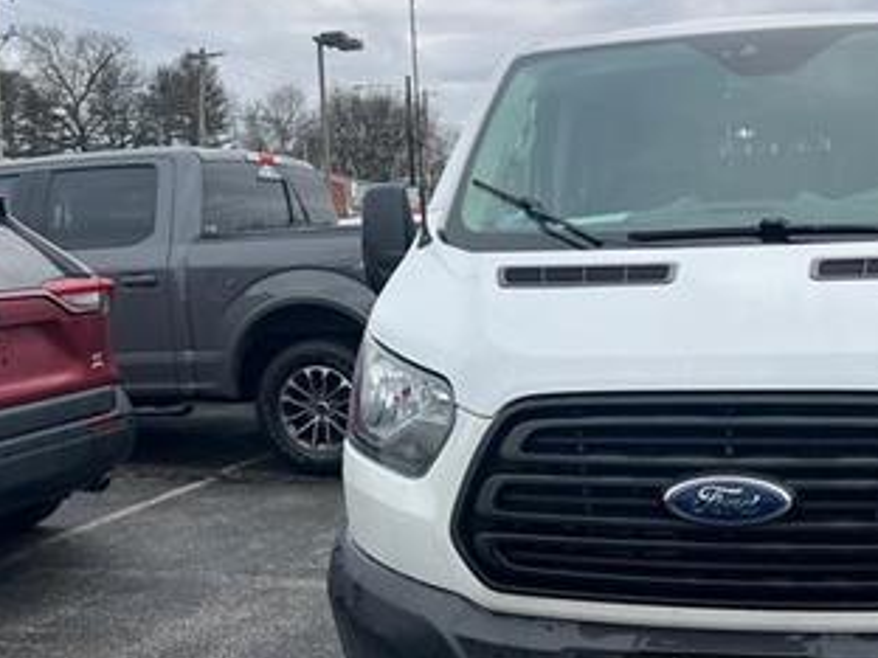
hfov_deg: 43.6
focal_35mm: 42
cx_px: 639
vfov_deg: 34.3
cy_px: 382
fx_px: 1065
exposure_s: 1/1377
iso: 50
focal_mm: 5.7
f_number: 1.5
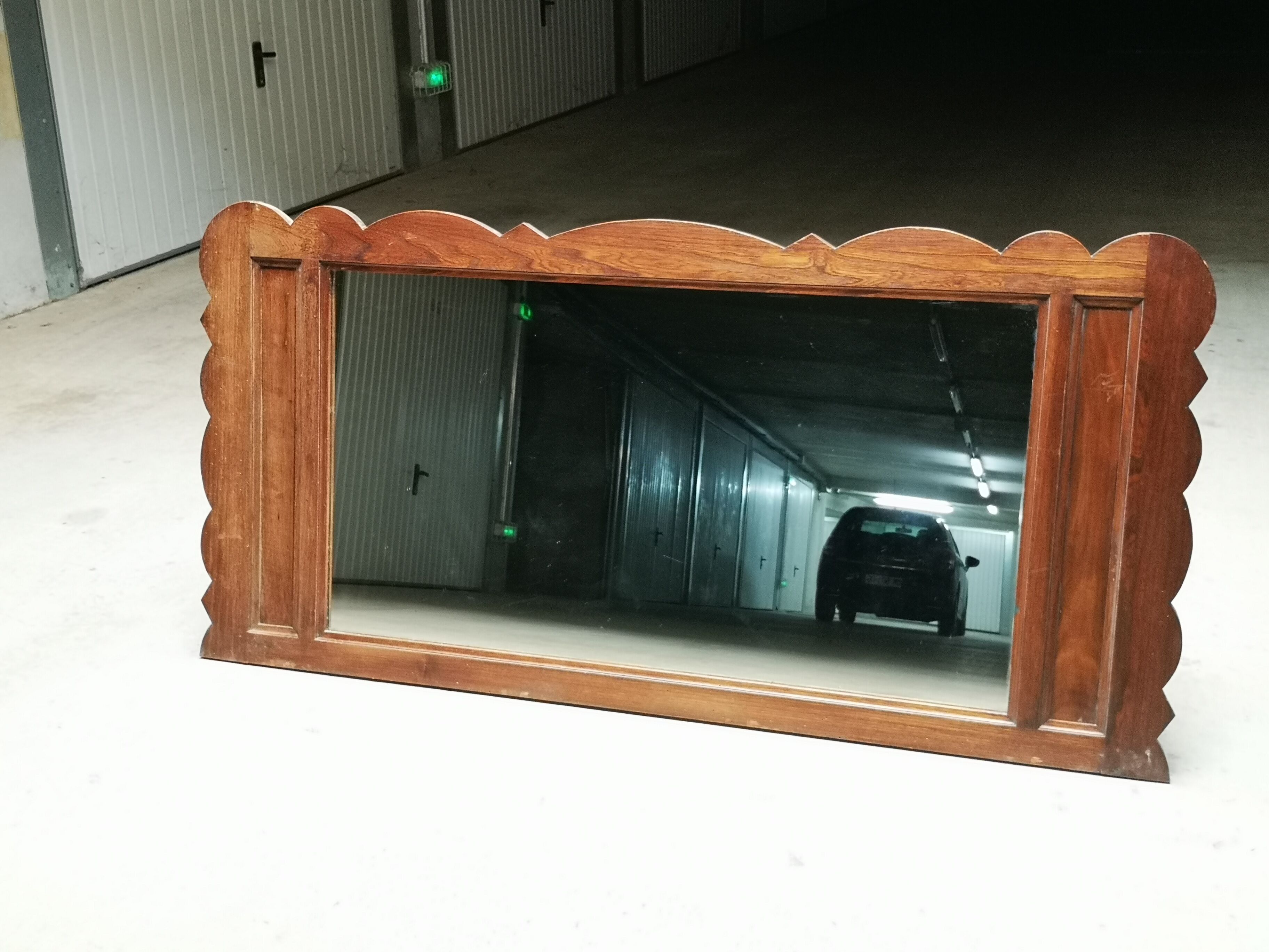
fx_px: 1466
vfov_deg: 36.0
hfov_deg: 46.8
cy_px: 476
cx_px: 634
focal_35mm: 40
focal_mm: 5.58
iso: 200
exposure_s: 1/33.3
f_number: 1.8
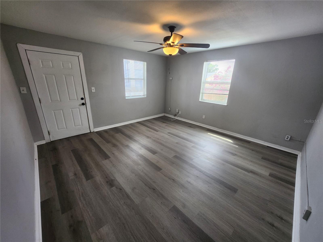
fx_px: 121
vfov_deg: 89.9
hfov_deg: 106.2
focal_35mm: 13
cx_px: 162
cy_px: 121
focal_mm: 1.74
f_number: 2.2
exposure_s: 1/60
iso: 100
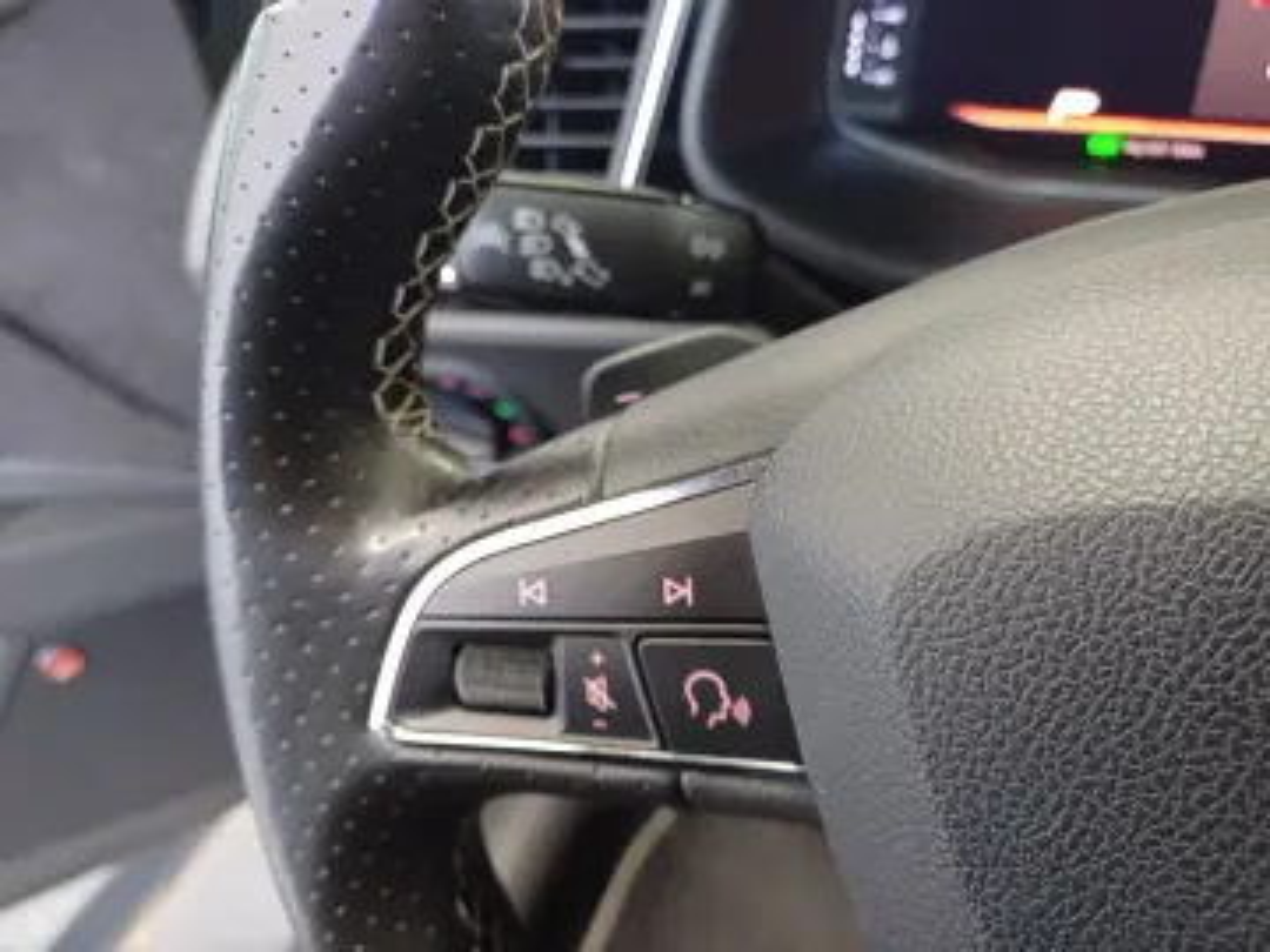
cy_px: 476
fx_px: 917
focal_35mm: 25
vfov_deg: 54.9
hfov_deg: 69.4
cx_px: 635
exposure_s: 1/30
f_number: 1.8
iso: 320
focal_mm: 4.65
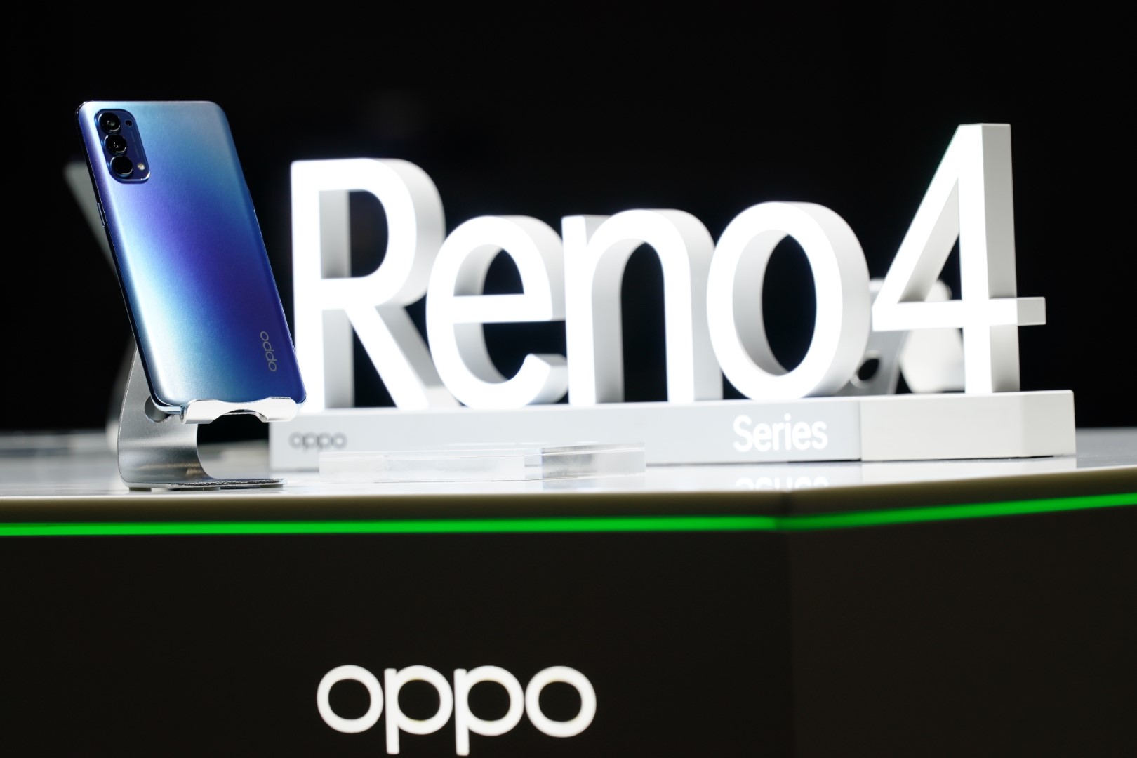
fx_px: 6158
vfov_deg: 7.0
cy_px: 379
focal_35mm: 195
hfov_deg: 10.5
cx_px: 568
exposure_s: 1/100
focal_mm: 195
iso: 400
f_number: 8
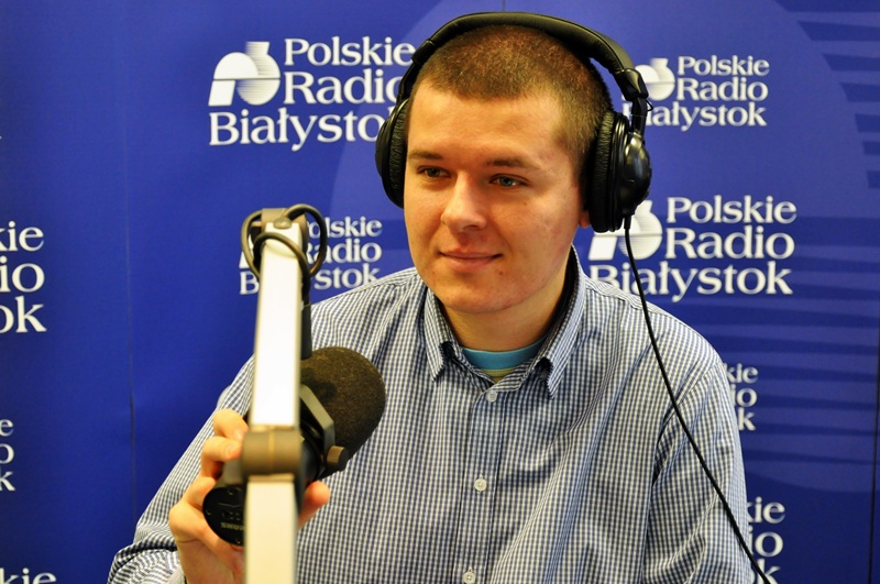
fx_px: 1757
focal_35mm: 72
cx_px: 440
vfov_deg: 18.9
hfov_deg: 28.1
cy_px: 292
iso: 1100
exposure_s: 1/30
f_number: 4.8
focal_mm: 48
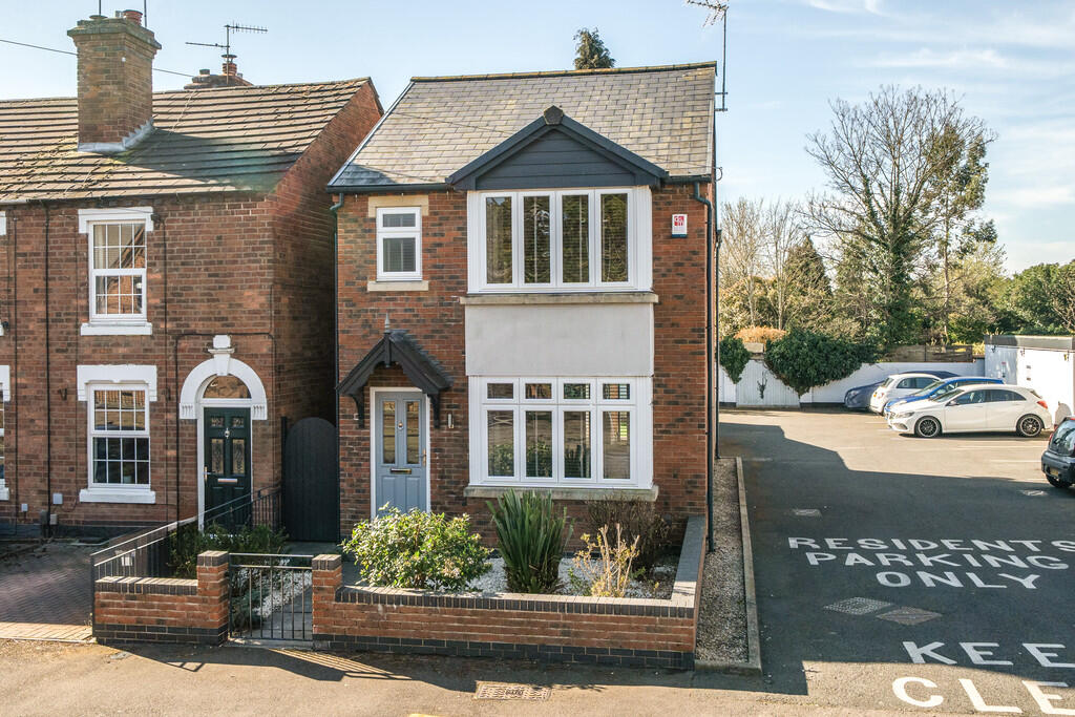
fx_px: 985
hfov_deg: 57.2
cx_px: 538
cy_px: 358
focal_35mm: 33
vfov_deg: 40.0
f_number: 8
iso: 400
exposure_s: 1/640
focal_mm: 22
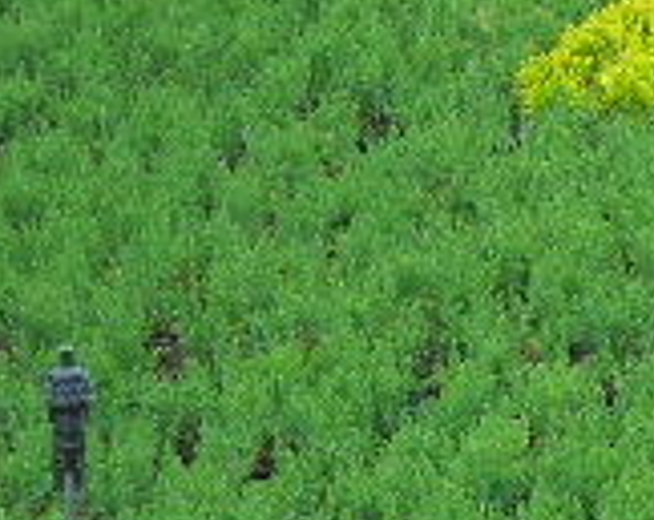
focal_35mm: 522
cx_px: 864
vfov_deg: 3.0
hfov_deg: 3.7
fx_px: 10086
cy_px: 318
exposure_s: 1/90
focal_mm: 24.5
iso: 100
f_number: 5.9
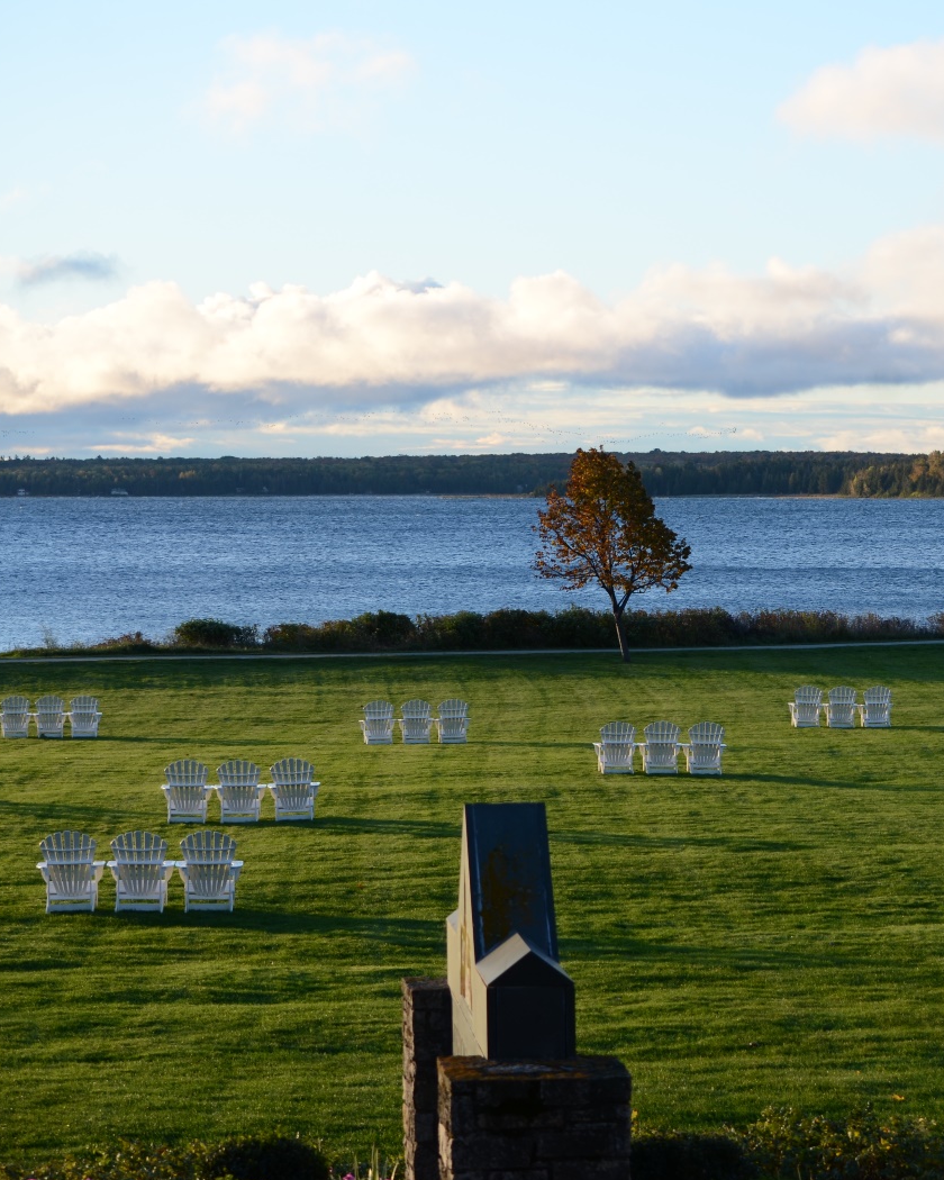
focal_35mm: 118
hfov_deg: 13.0
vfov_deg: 16.3
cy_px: 594
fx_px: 4111
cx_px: 864
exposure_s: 1/125
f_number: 5.6
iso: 100
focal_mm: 55
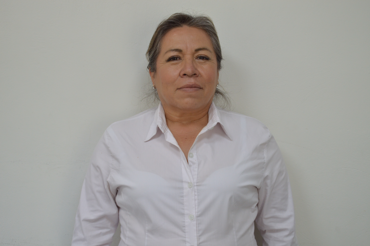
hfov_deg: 33.4
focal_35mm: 60
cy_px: 123
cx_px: 185
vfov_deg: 22.6
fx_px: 616
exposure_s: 1/60
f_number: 5.3
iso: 400
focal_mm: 40
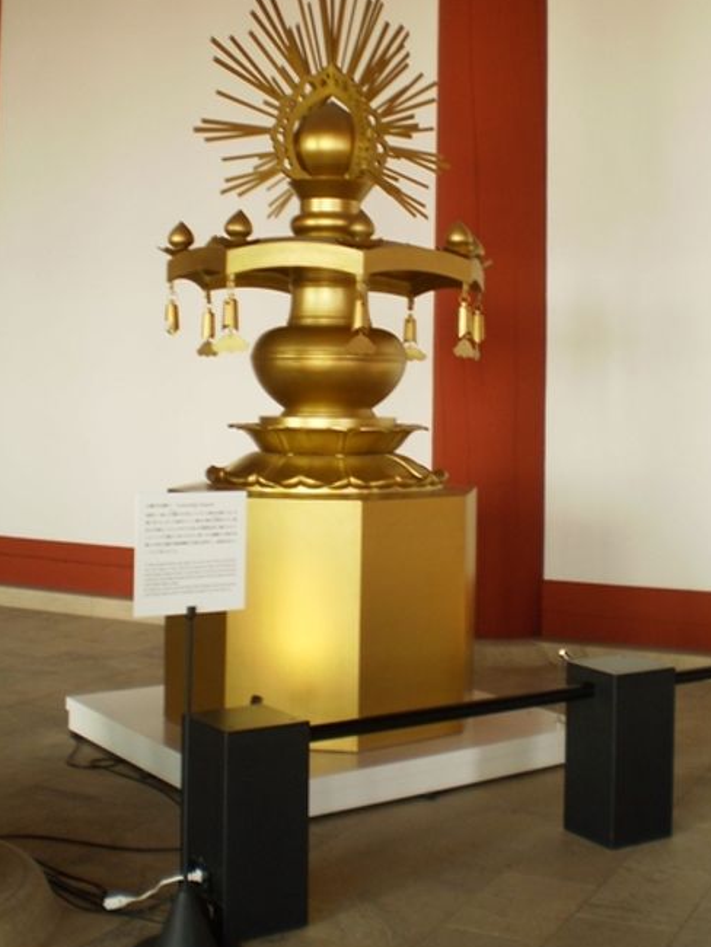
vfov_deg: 39.3
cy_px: 341
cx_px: 424
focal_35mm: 48
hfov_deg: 30.2
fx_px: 1314
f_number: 3.1
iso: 80
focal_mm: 6.3
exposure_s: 1/30
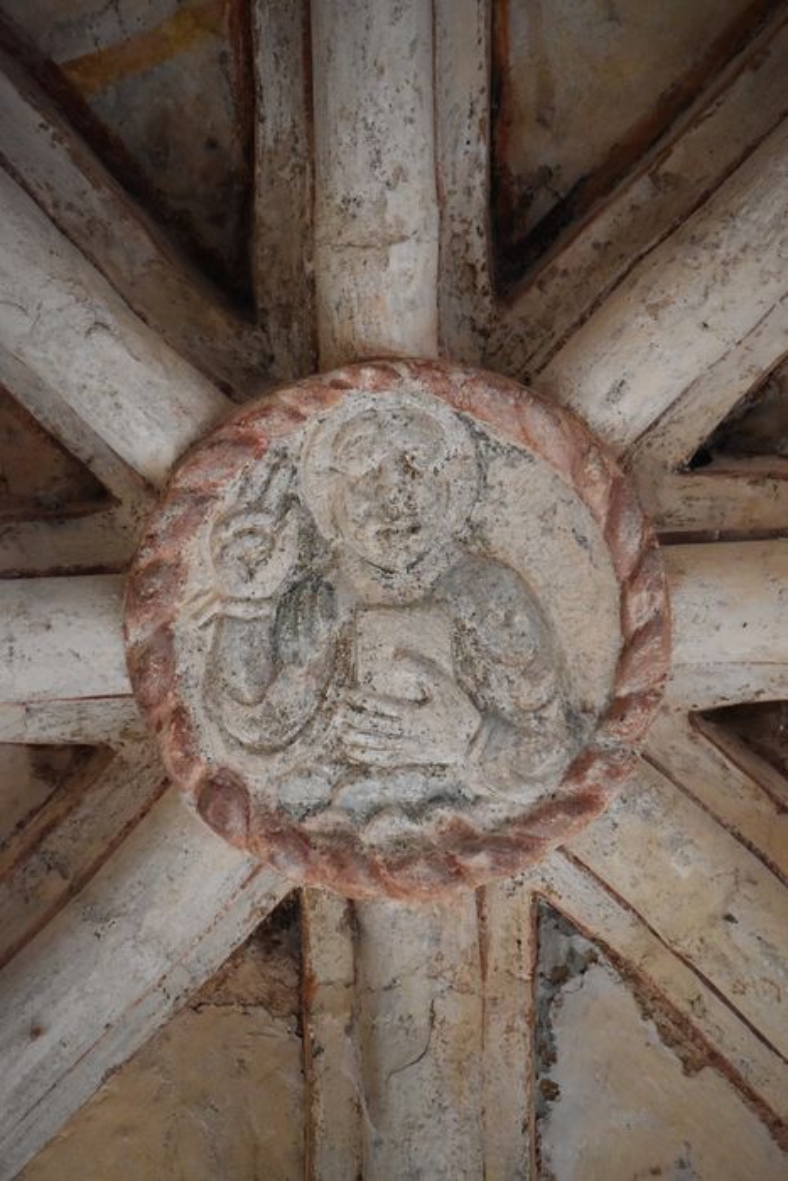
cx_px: 394
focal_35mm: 202
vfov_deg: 10.2
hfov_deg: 6.8
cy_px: 590
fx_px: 6645
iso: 5000
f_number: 5
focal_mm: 135
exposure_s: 1/500
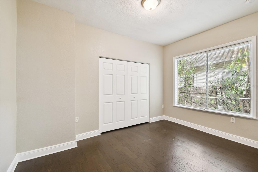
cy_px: 86
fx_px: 107
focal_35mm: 15
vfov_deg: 77.3
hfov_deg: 100.4
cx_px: 129
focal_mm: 10
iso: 100
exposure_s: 1/13
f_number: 7.1
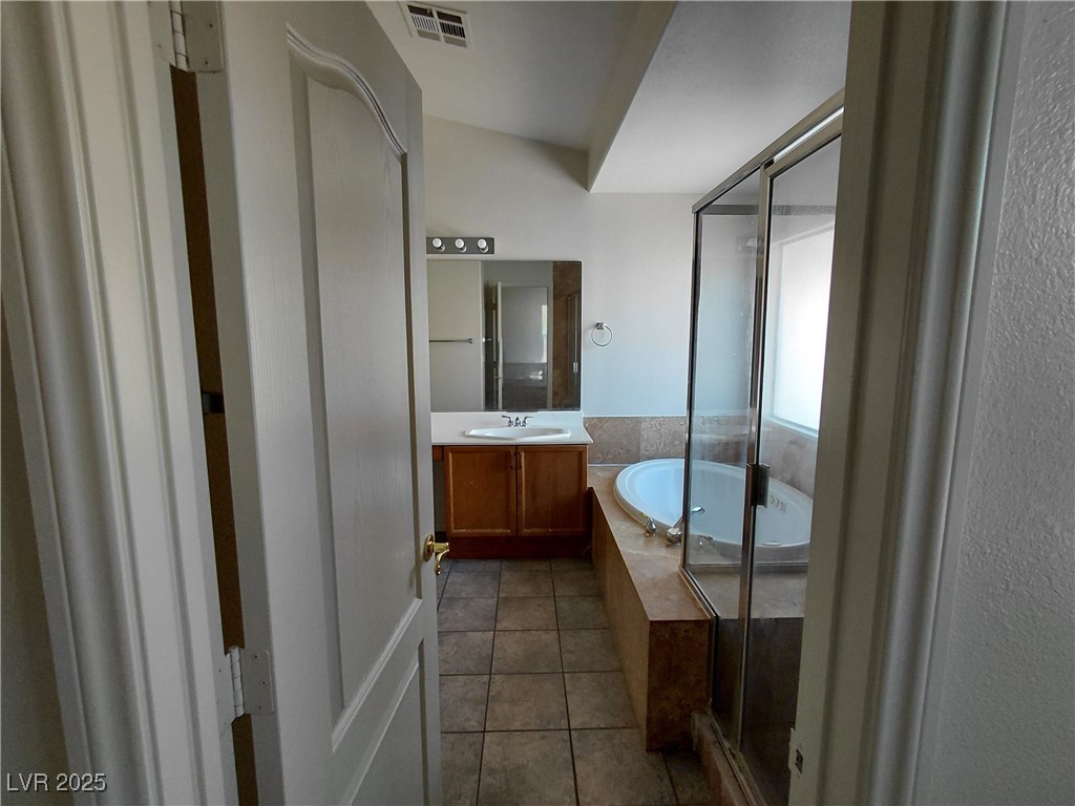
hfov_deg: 94.5
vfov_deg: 78.1
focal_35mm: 16
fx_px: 497
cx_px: 538
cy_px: 403
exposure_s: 1/60.2
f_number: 2.2
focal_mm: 1.64
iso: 50
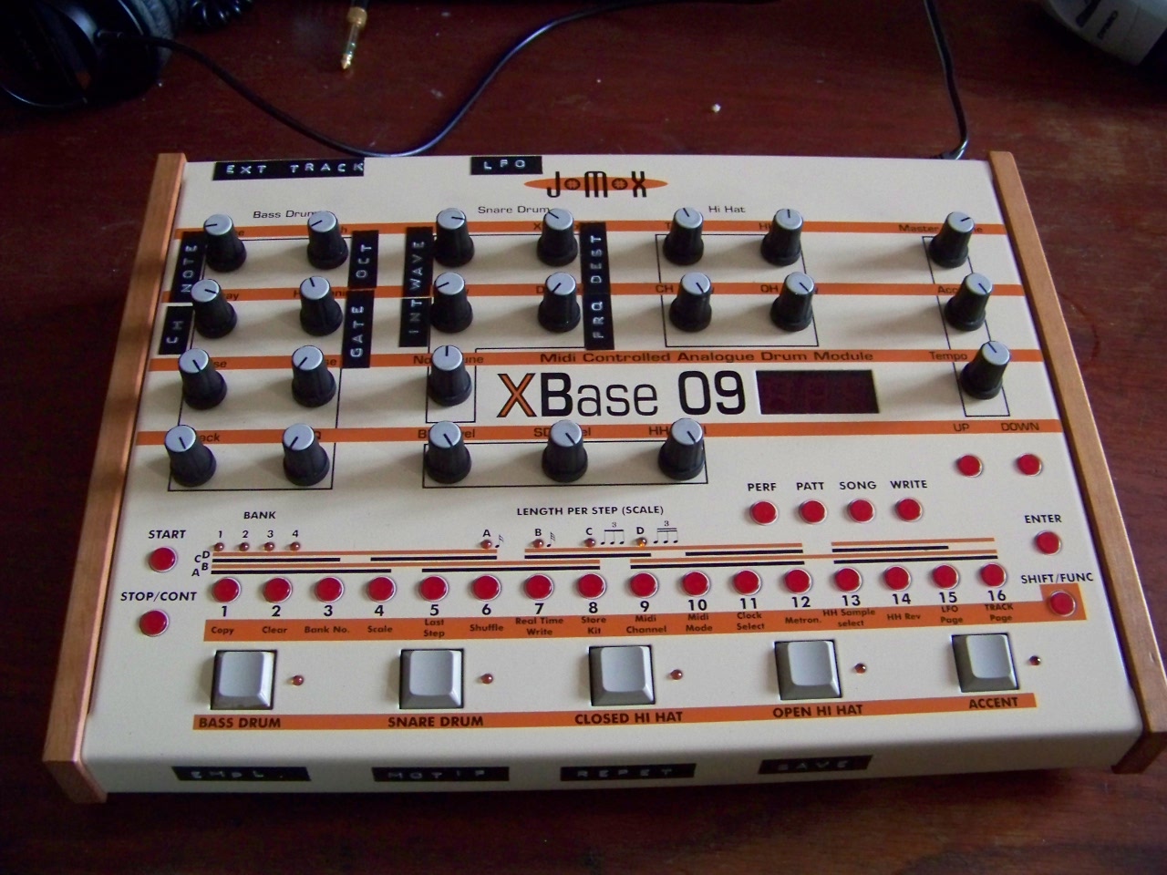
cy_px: 438
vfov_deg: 39.7
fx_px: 1214
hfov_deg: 51.4
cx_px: 584
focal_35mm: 36
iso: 400
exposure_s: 1/13
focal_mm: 5.85
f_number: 2.8
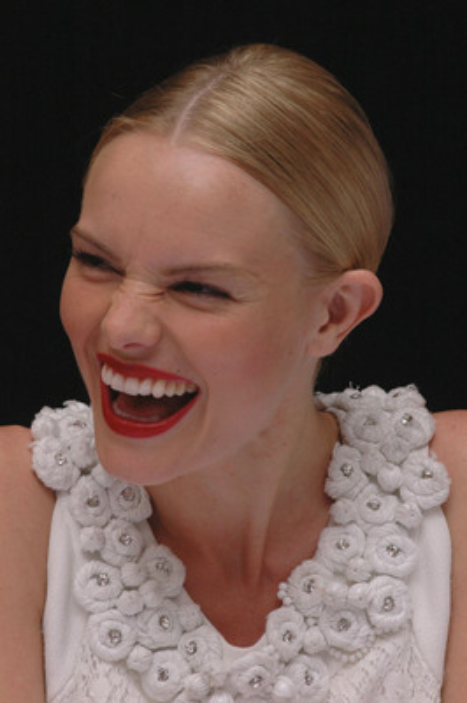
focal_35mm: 188
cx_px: 234
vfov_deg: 11.0
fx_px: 3654
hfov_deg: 7.3
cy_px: 352
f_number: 10
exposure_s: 1/400
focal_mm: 125
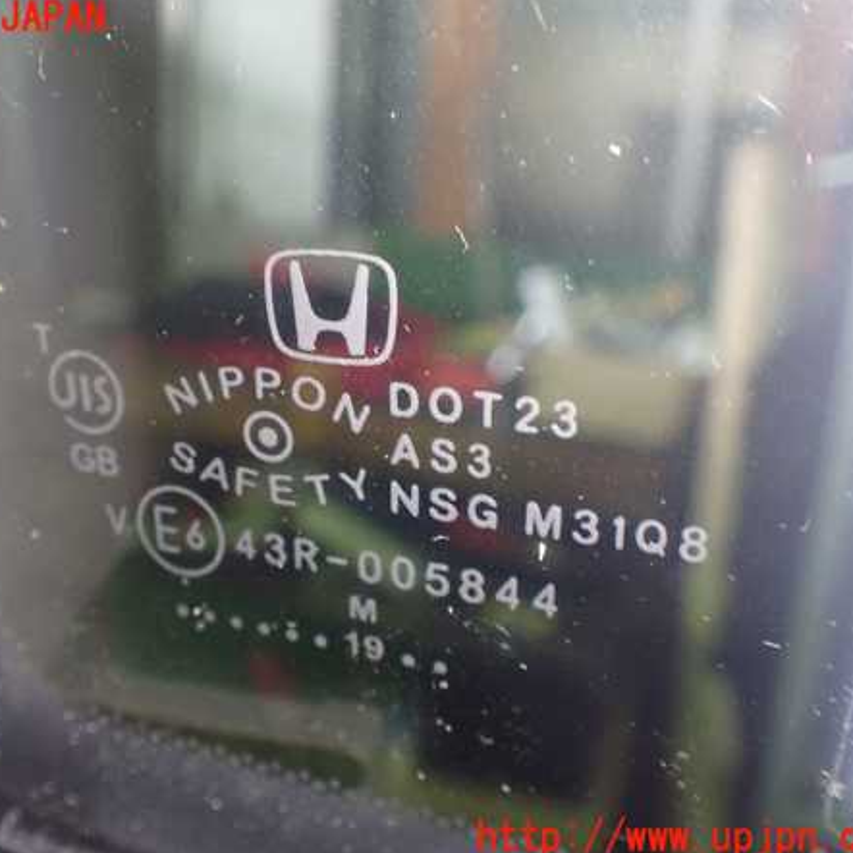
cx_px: 334
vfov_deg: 46.0
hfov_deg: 45.8
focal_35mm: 36
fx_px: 1004
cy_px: 428
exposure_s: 1/25
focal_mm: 5.4
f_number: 2.3
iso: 800
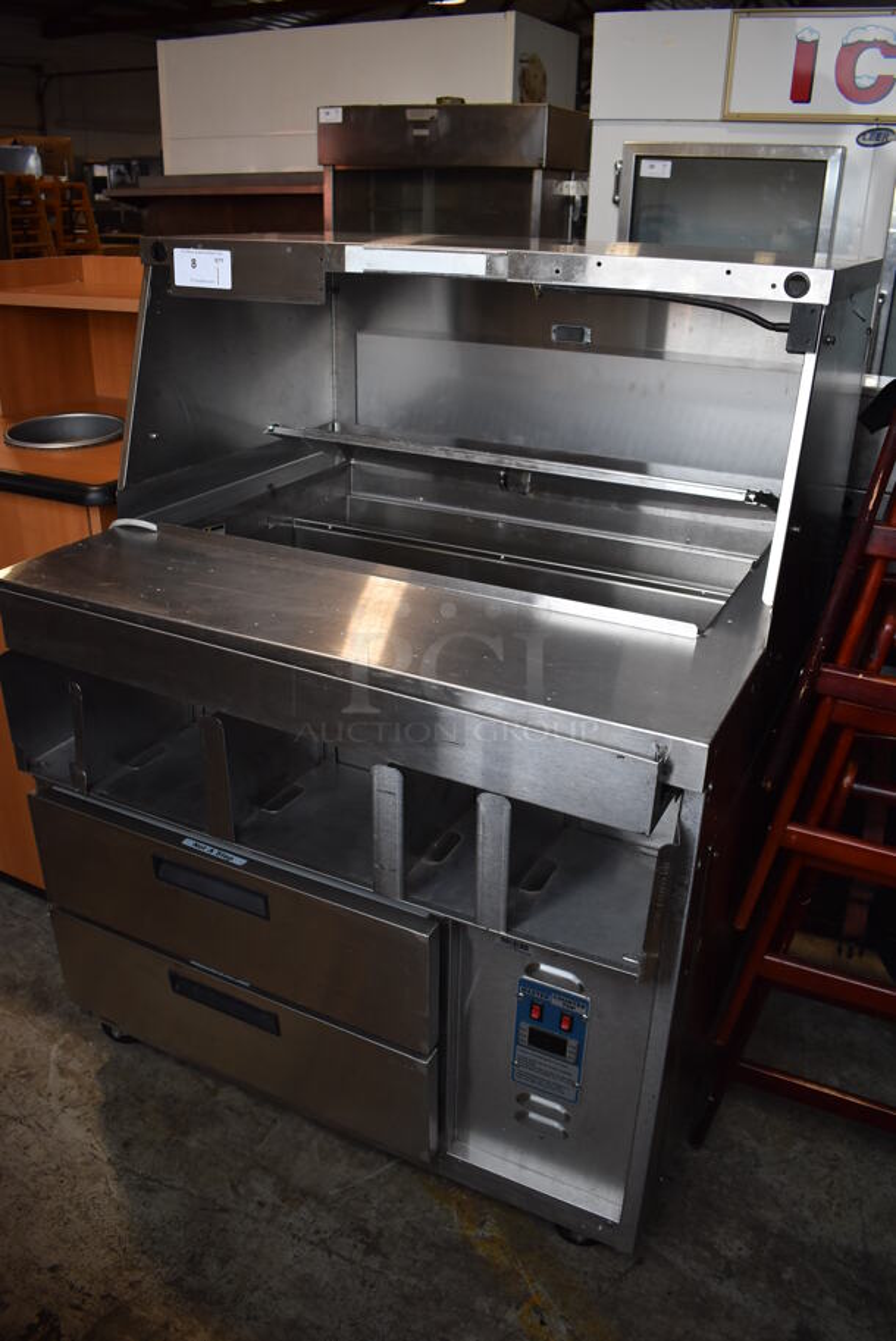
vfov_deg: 67.3
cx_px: 448
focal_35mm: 27
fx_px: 1006
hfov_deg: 48.0
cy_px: 670
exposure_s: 1/250
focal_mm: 18
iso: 800
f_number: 3.5
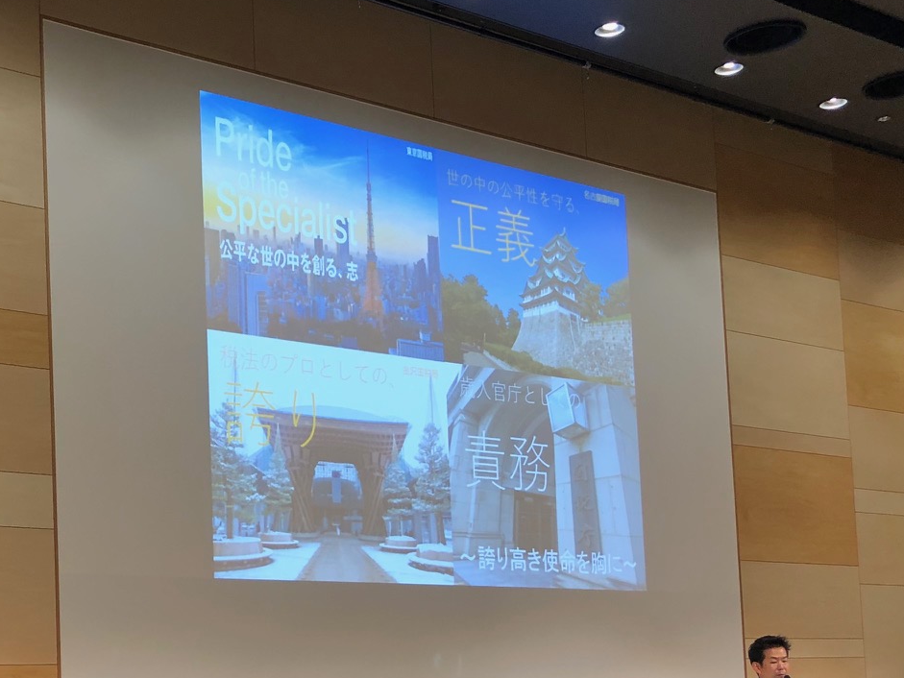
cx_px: 142
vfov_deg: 23.9
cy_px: 589
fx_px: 1567
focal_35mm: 60
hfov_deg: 31.1
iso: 25
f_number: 1.8
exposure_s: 1/40
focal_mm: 4
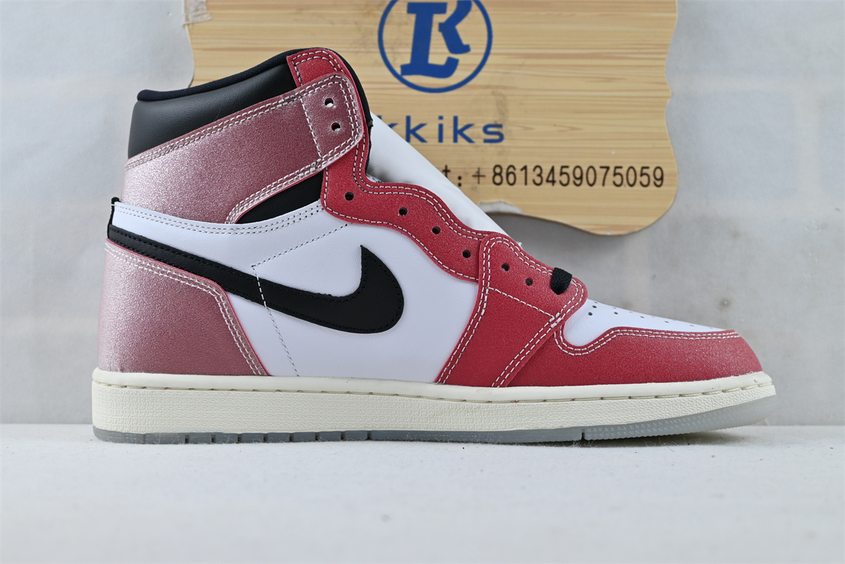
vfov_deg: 29.9
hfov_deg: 43.6
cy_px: 282
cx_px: 422
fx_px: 1056
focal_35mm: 45
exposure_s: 1/60
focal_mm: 30
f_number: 4.8
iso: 100
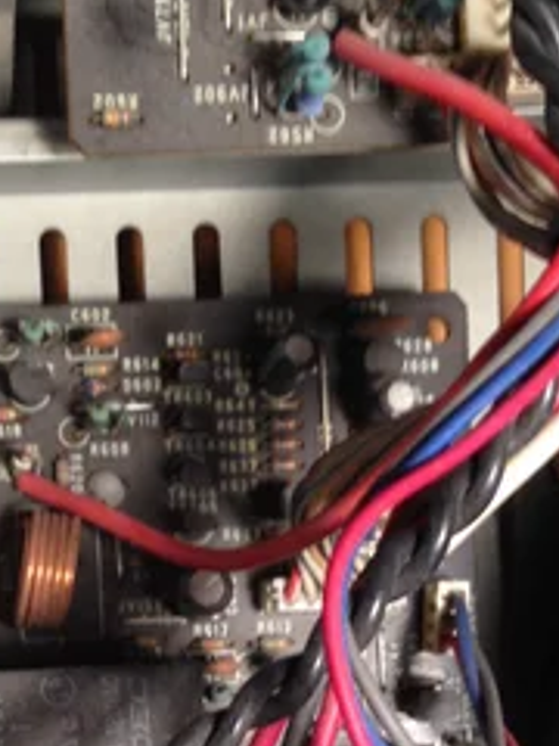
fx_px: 1895
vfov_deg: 21.4
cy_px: 765
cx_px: 106
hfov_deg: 16.6
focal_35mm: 88
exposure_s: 1/20
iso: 50
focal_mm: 4.12
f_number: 2.4
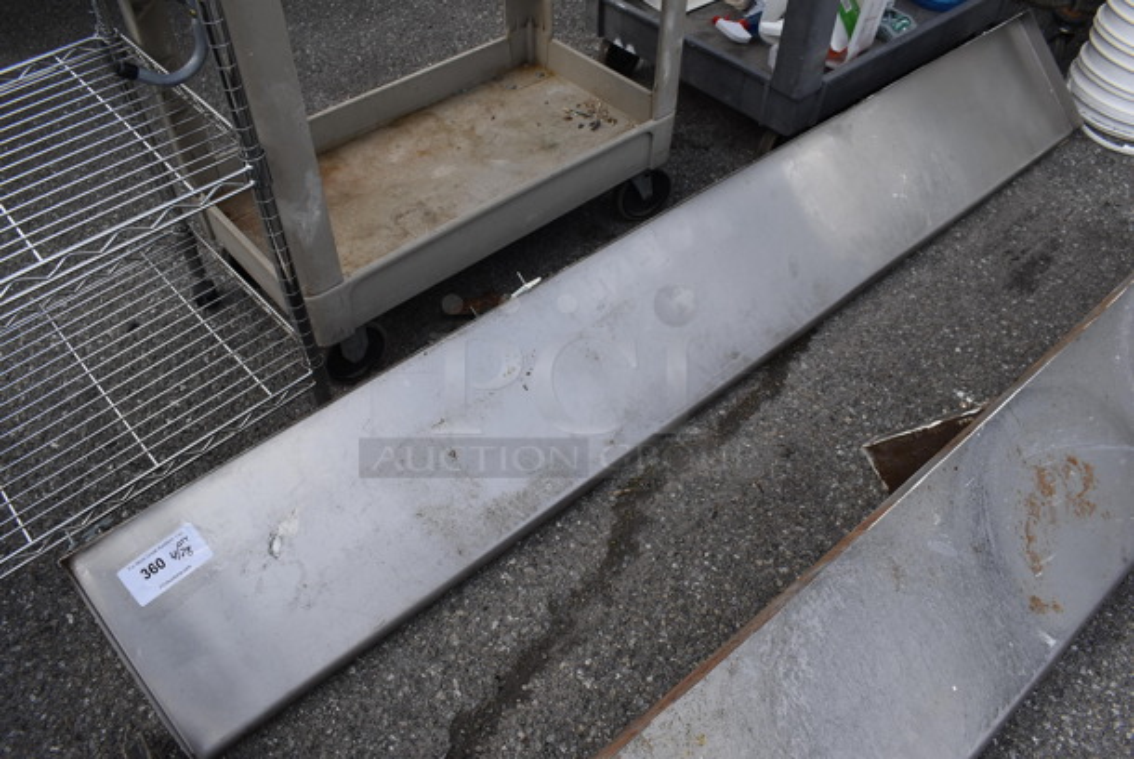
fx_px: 851
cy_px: 380
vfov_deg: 48.0
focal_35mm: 27
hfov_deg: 67.3
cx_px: 567
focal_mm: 18
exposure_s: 1/320
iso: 200
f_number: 7.1
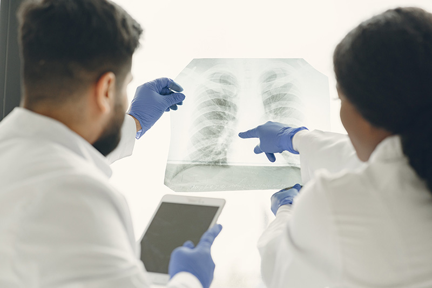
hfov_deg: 23.9
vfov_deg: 16.1
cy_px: 144
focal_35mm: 85
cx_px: 216
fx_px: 1020
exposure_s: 1/640
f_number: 2.8
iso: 400
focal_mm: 85
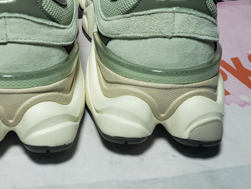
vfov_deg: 27.4
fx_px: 370
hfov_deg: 37.1
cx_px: 84
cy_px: 15
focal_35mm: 51
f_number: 1.5
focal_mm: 4.3
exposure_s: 1/491
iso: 50
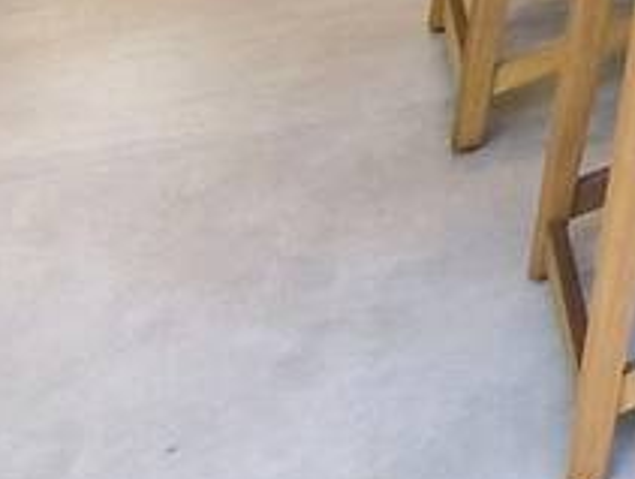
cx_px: 1505
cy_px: -841
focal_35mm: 109
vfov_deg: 10.6
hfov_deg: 13.4
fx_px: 2003
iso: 64
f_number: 2.2
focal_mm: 1.65
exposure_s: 1/120
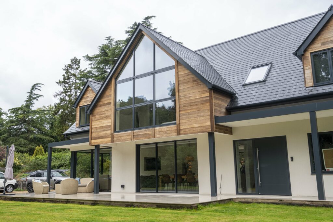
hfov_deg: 54.4
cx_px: 166
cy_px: 111
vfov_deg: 37.9
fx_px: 324
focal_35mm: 35
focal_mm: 35
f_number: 5.6
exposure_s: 1/320
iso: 250
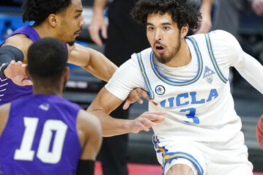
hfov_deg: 3.6
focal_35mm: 571
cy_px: 92
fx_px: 4169
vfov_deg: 2.4
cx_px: 139
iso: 3200
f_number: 2.8
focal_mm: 400
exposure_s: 1/1600
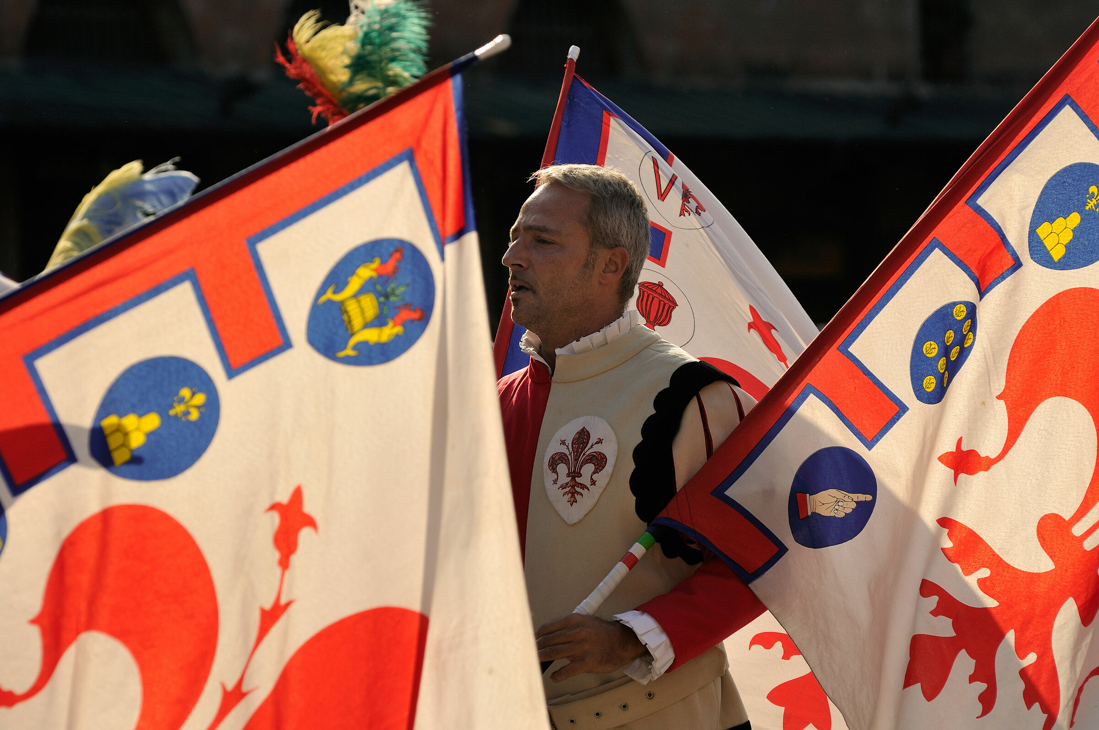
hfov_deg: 7.4
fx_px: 8461
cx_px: 550
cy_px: 365
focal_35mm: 278
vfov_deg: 4.9
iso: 200
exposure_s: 1/800
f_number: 7.1
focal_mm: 185
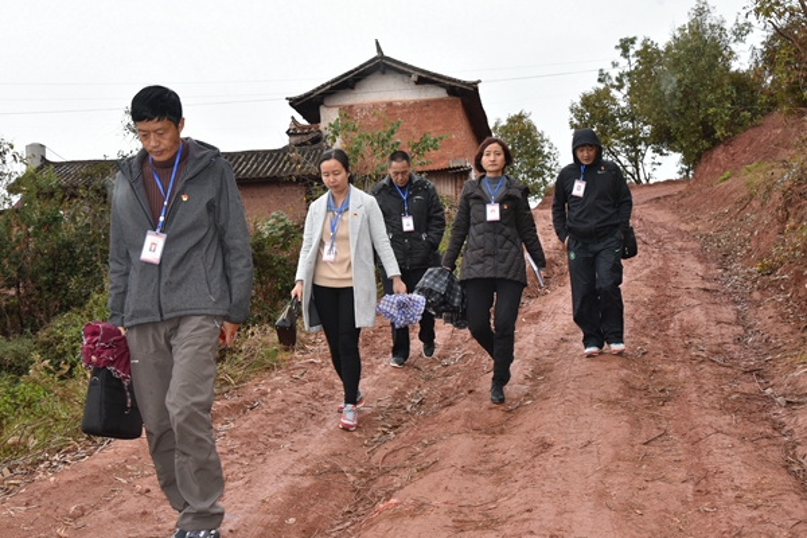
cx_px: 404
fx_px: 986
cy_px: 269
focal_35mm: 44
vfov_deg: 30.5
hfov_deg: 44.5
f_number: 9
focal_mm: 44
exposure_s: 1/200
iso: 1000
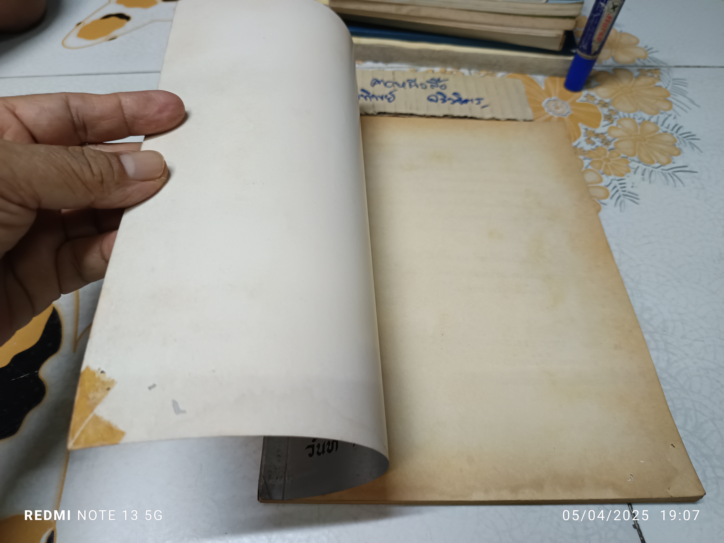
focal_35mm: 24
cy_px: 272
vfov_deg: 56.8
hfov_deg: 71.6
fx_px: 502
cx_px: 362
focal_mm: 5.31
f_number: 1.7
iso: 986
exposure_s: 1/33.3
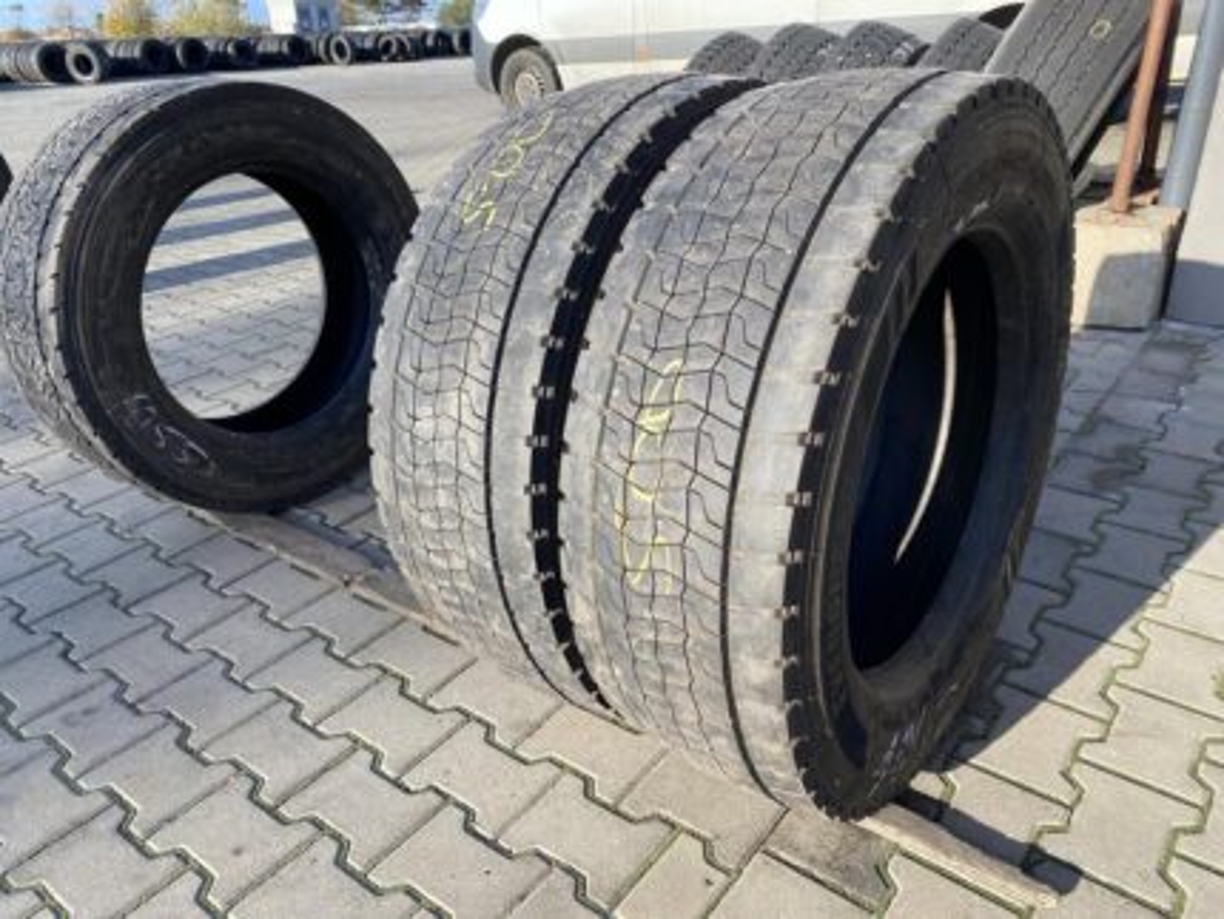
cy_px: 460
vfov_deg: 53.1
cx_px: 612
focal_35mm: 26
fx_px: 920
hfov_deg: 67.3
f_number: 1.8
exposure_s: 1/693
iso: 32
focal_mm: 4.25
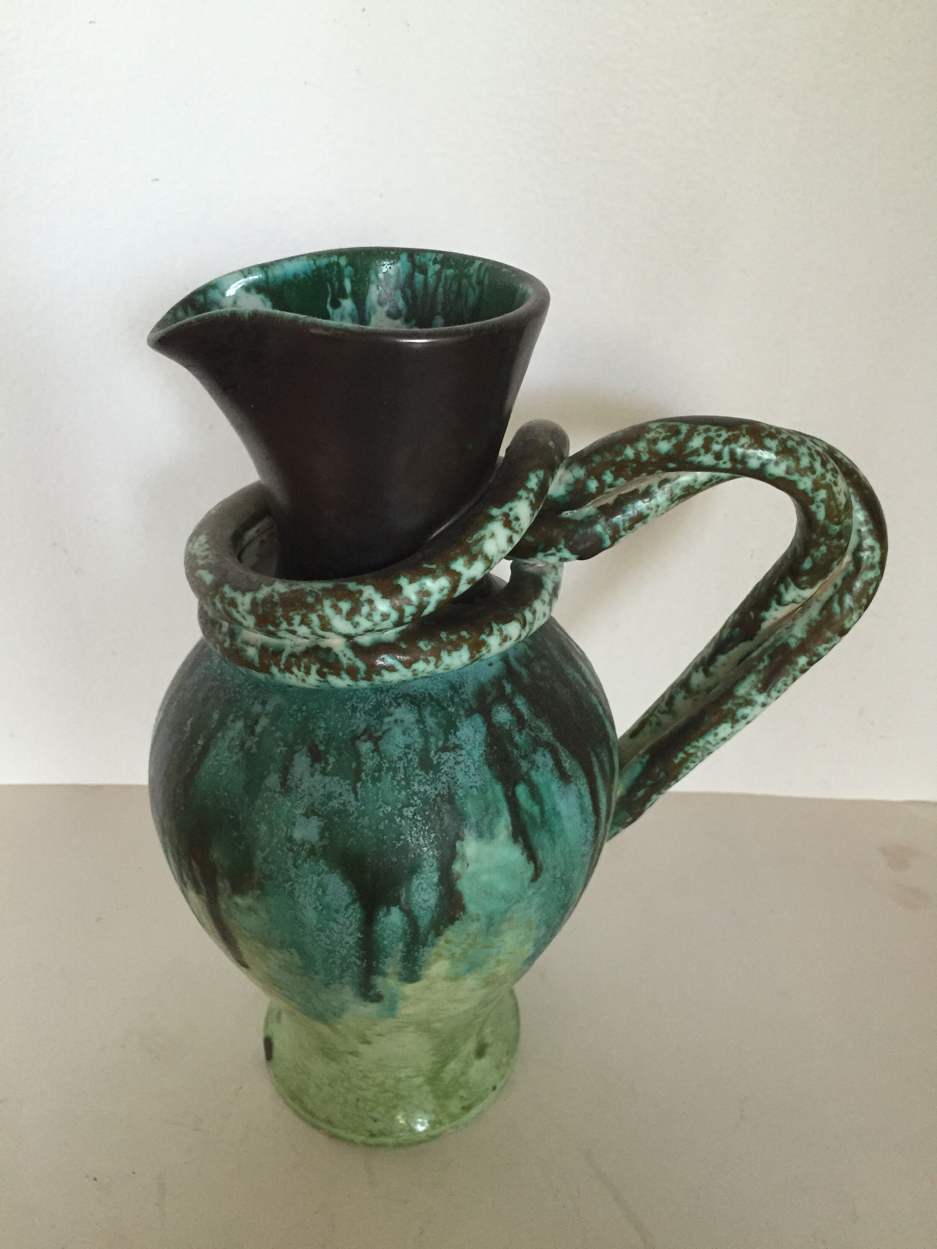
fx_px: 1047
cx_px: 468
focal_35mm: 29
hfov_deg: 48.2
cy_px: 624
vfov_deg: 61.7
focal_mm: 4.15
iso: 160
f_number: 2.2
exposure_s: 1/30
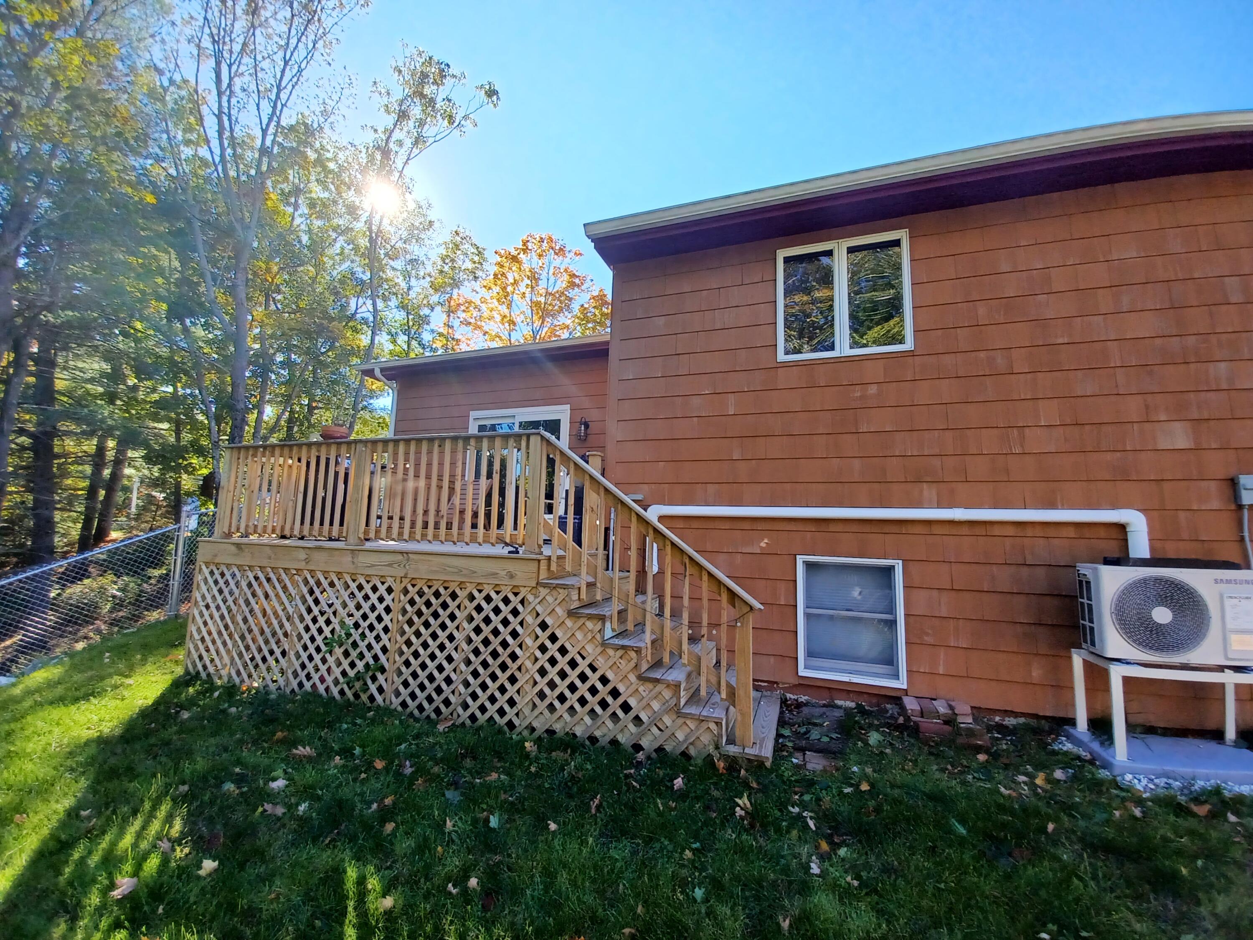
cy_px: 470
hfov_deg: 106.2
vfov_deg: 89.9
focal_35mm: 13
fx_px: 471
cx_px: 626
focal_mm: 1.42
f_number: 2.2
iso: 40
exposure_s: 1/290
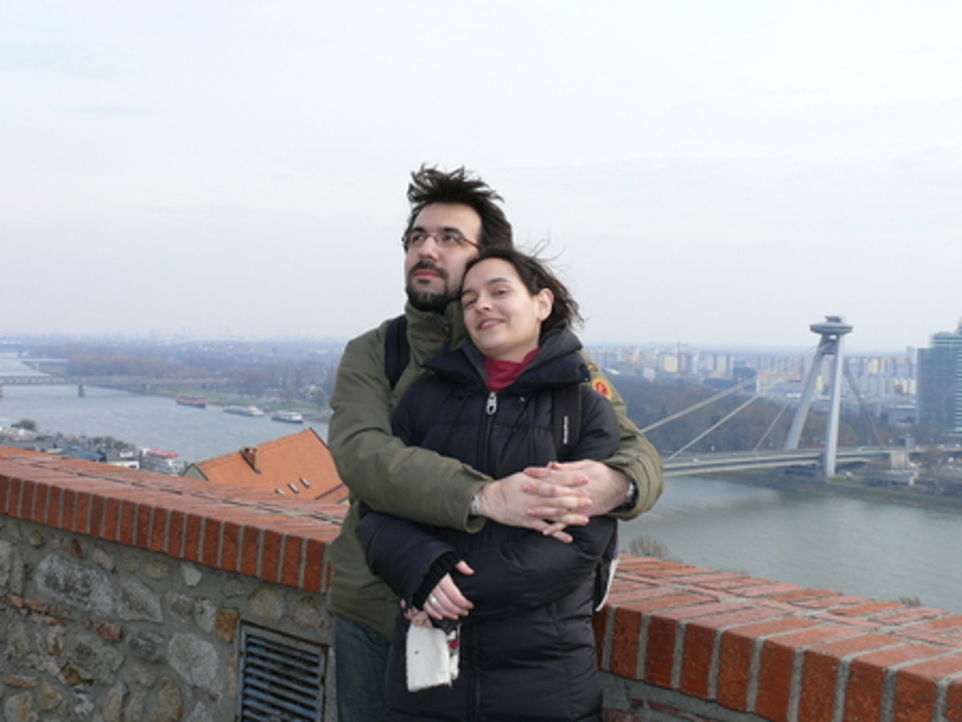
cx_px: 481
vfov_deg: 35.2
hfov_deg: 45.8
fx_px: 1140
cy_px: 361
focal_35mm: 41
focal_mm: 8.5
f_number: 5.6
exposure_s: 1/250
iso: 100
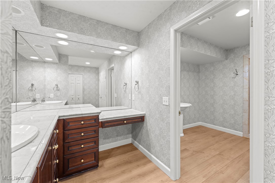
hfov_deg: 100.4
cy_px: 92
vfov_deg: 77.3
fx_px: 115
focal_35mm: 15
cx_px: 138
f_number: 10
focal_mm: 15
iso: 320
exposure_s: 1.3
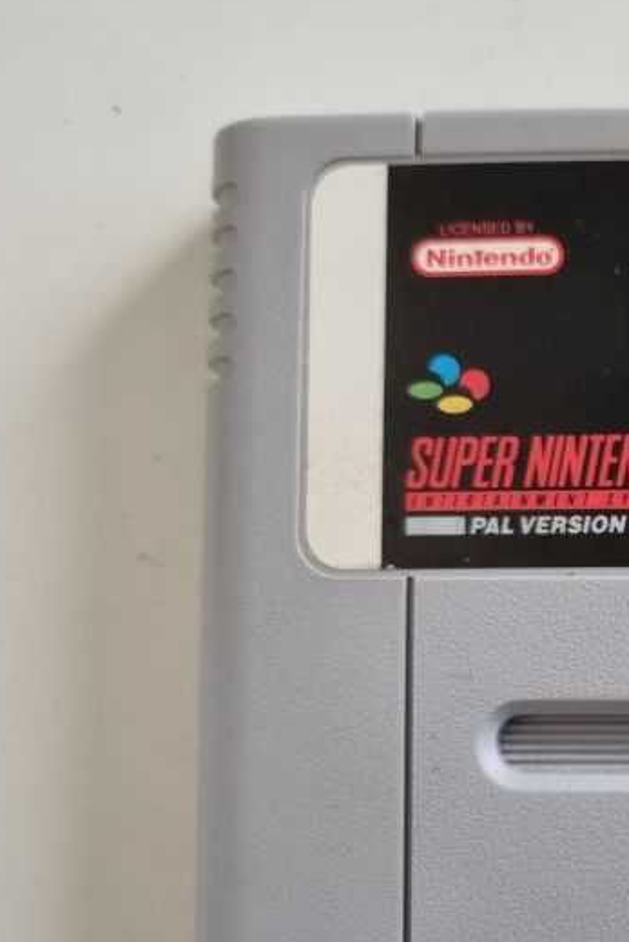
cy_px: 609
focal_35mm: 52
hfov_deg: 23.0
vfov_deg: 37.9
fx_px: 1362
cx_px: 825
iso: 250
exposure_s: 1/50
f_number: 1.8
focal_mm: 5.4
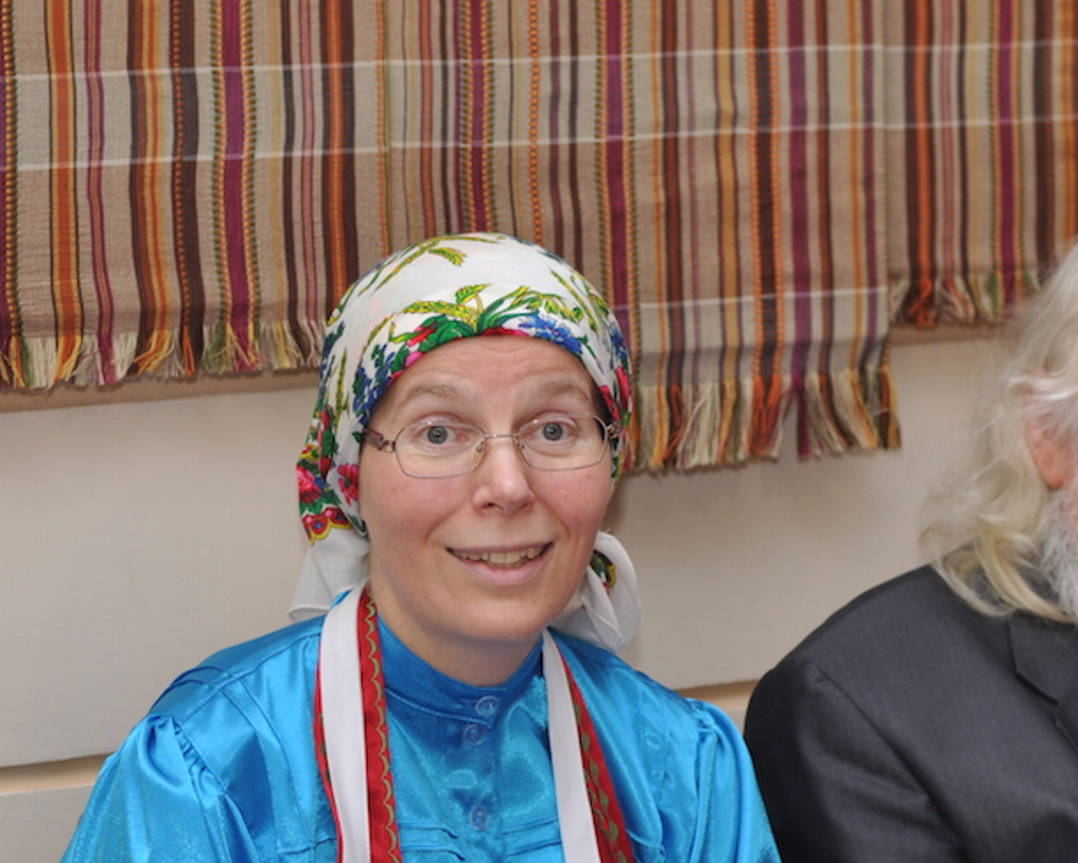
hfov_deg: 13.1
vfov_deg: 10.5
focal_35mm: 147
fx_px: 4691
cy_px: 713
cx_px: 439
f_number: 3.2
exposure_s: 1/100
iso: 200
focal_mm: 50
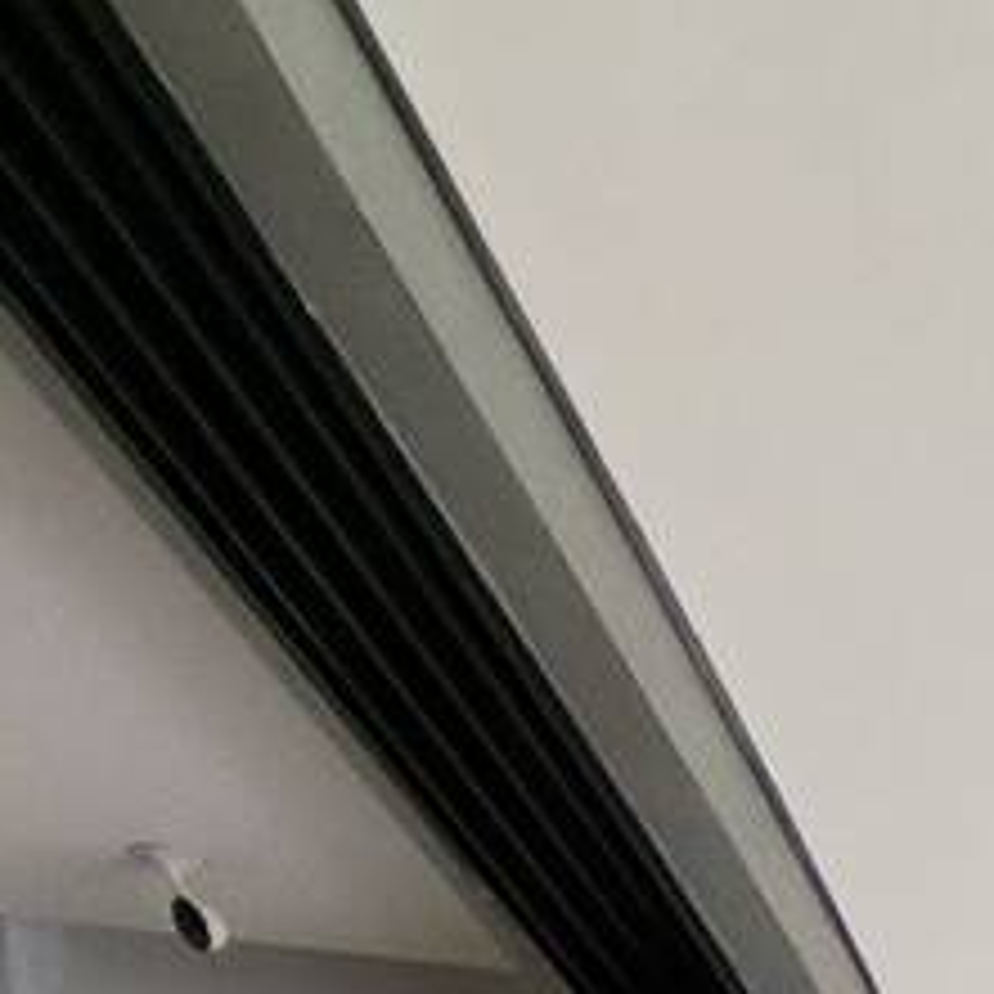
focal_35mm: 92
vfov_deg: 14.3
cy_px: 2208
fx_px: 2989
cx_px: 2582
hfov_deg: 12.8
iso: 50
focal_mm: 1.65
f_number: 2.2
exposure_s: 1/200
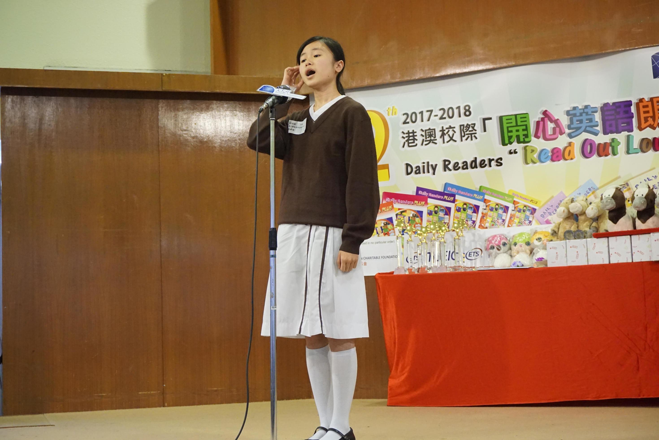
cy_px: 220
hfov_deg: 33.4
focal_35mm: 60
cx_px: 330
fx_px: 1098
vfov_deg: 22.6
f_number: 5.6
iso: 3200
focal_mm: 40
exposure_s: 1/80
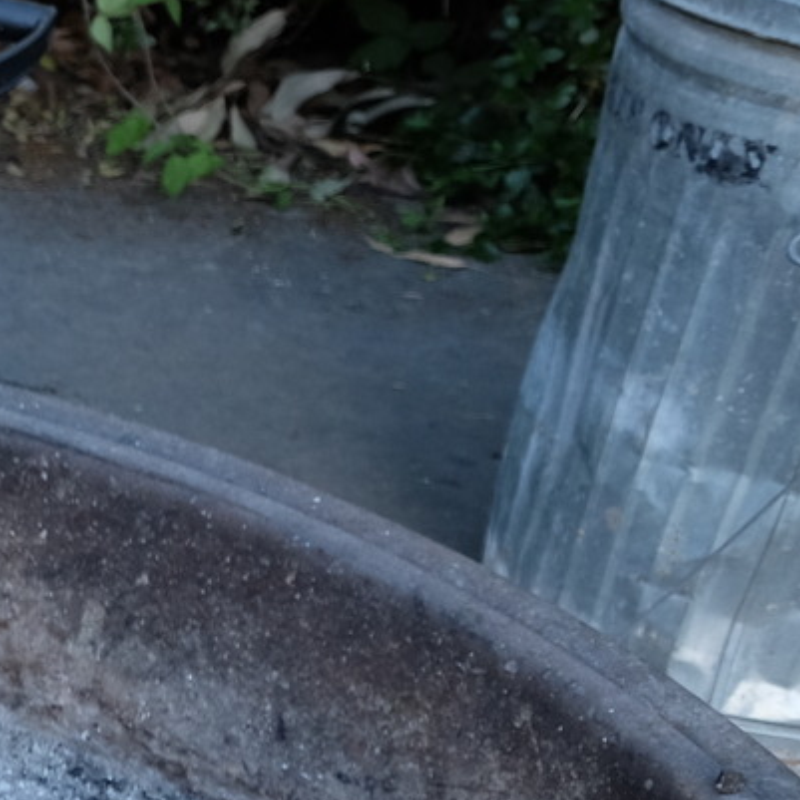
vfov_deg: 19.3
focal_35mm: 89
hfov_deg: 13.8
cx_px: -1123
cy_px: 671
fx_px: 2327
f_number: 4
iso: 400
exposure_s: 1/150
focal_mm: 14
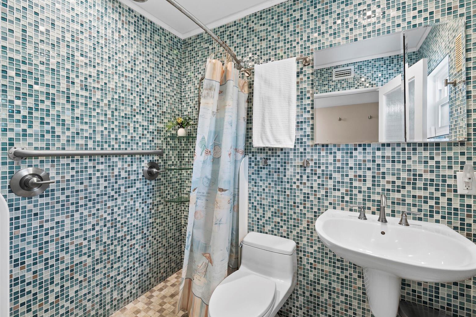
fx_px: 198
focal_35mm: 15
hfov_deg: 100.4
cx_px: 239
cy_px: 146
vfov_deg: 77.2
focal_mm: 7
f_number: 11
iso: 250
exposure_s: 1.3
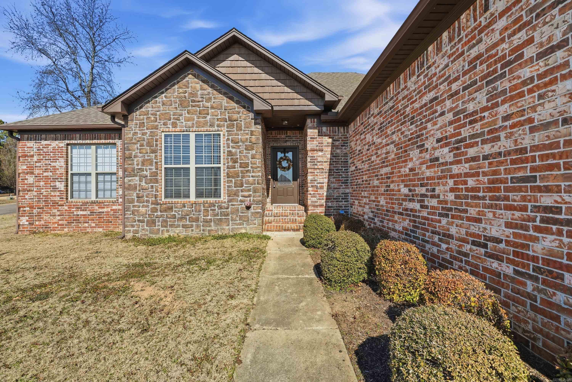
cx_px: 286
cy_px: 191
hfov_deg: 100.4
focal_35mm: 15
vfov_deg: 77.3
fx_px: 238
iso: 250
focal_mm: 10
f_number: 9
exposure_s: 1/2000
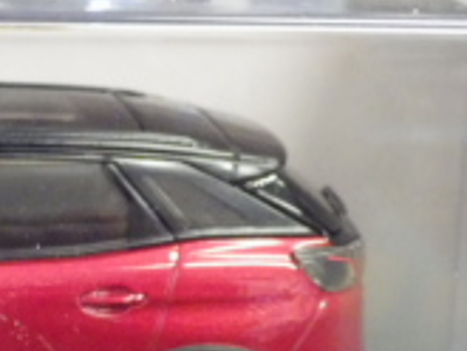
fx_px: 2147
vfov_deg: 9.3
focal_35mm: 159
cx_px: -147
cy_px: 300
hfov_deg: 12.0
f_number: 3.6
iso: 1000
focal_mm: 7.4
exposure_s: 1/25
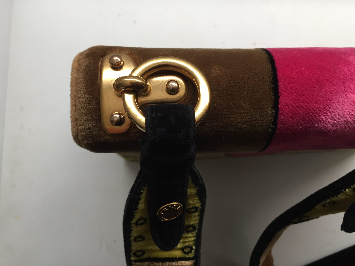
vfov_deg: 48.2
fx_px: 297
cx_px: 178
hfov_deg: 61.7
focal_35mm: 29
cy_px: 133
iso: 64
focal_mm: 4.15
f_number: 2.2
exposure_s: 1/30
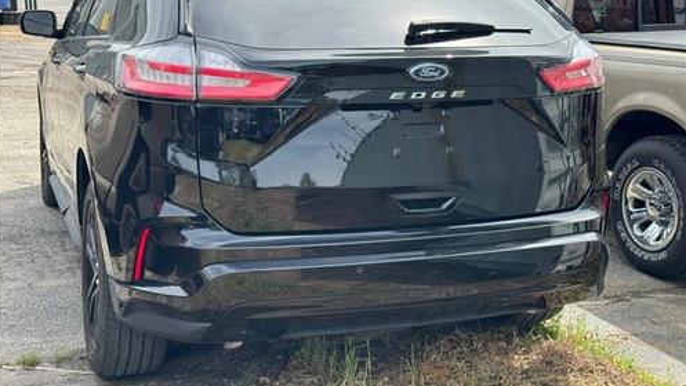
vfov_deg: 22.6
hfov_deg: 39.2
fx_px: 964
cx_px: 340
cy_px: 138
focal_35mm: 53
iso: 64
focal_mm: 6.76
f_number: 1.78
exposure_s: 1/1395
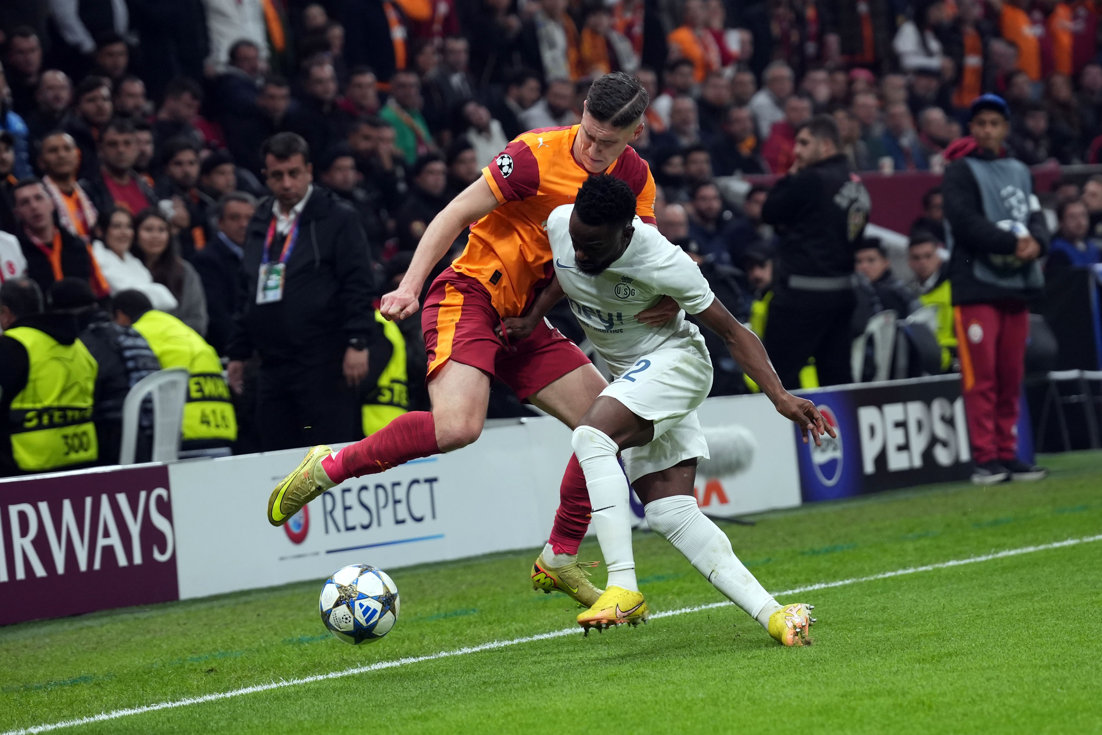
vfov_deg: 6.3
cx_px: 552
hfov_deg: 9.4
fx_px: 6673
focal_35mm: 218
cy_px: 364
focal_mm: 143
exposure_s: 1/1600
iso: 2000
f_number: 3.2
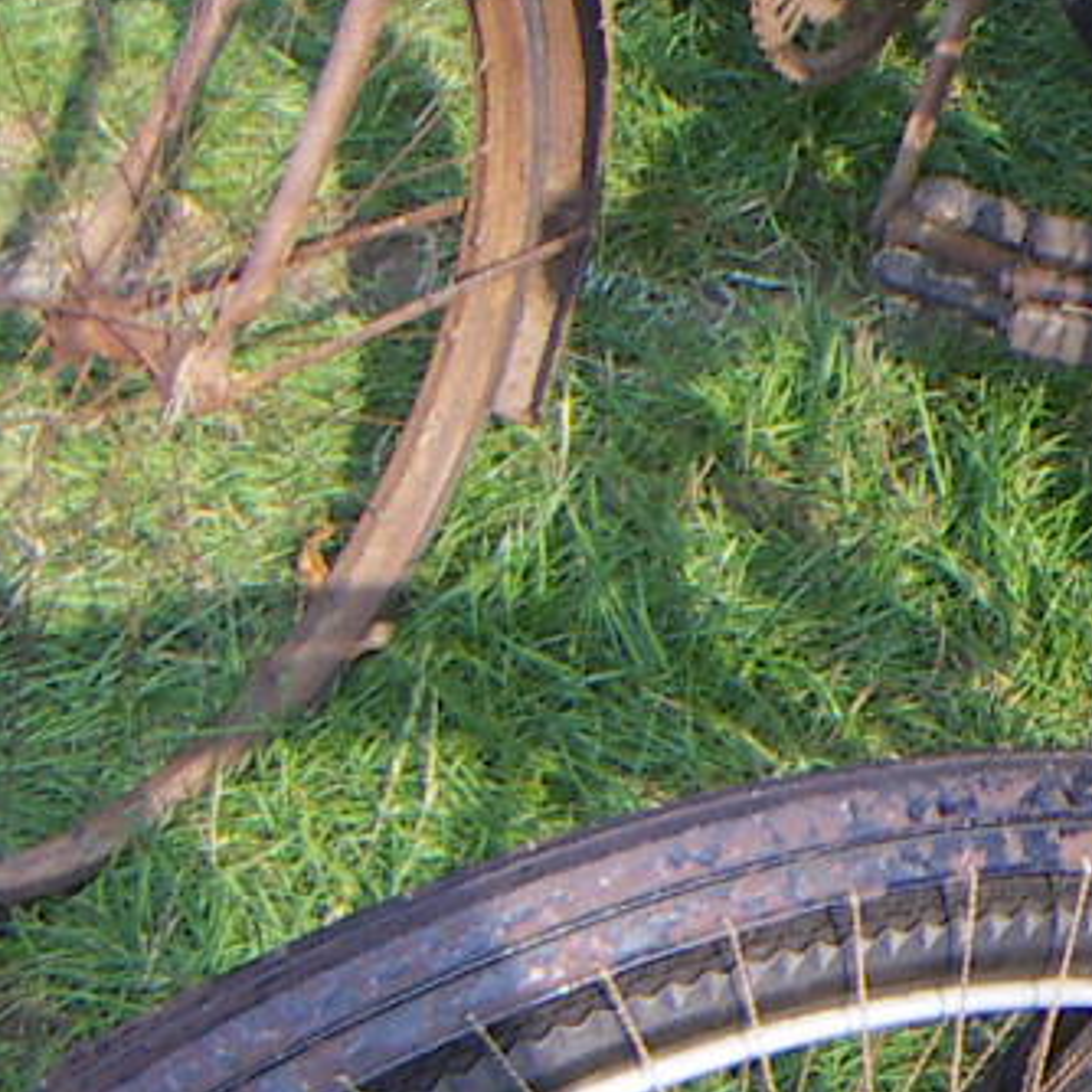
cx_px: 1720
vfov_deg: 14.2
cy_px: 870
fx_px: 4354
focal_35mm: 122
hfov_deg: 13.3
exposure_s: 1/320
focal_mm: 4.7
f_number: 2.8
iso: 50
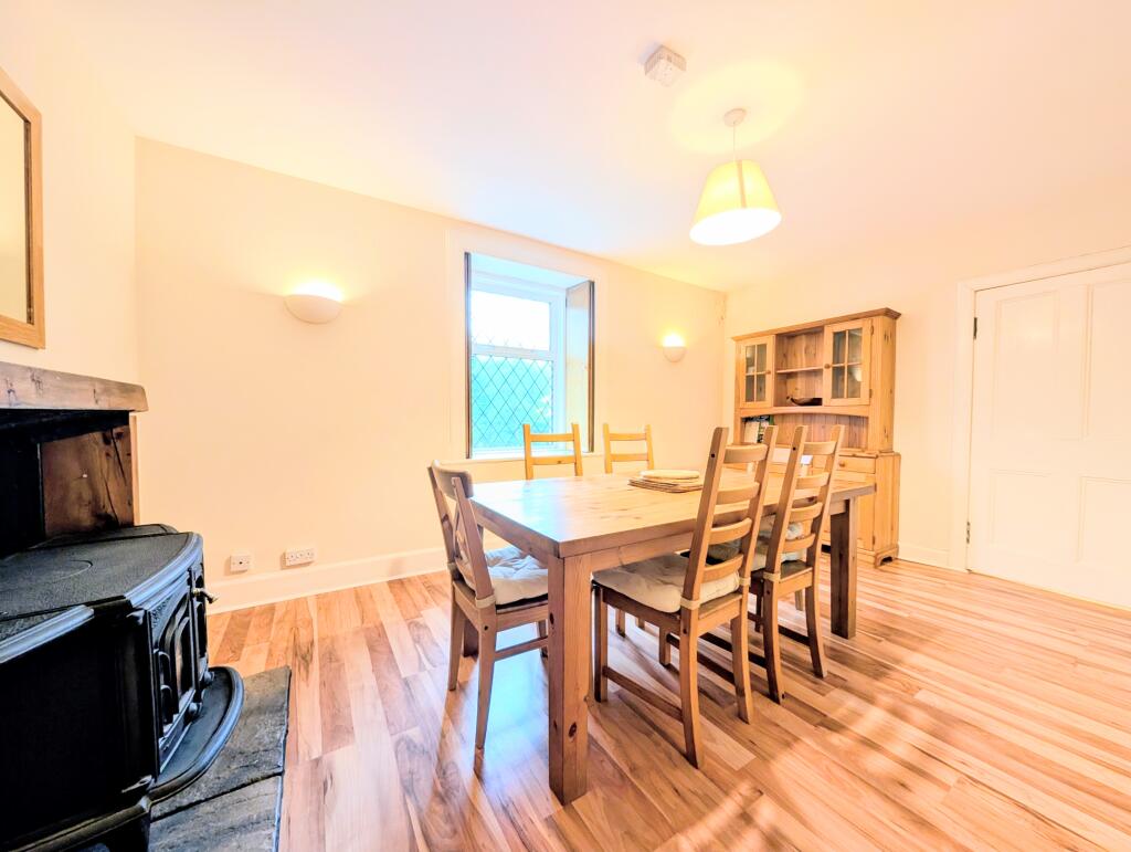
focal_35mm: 12
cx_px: 566
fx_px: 393
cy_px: 426
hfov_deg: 110.5
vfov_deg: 94.6
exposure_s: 1/34.9
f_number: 1.7
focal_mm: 2.02
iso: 70
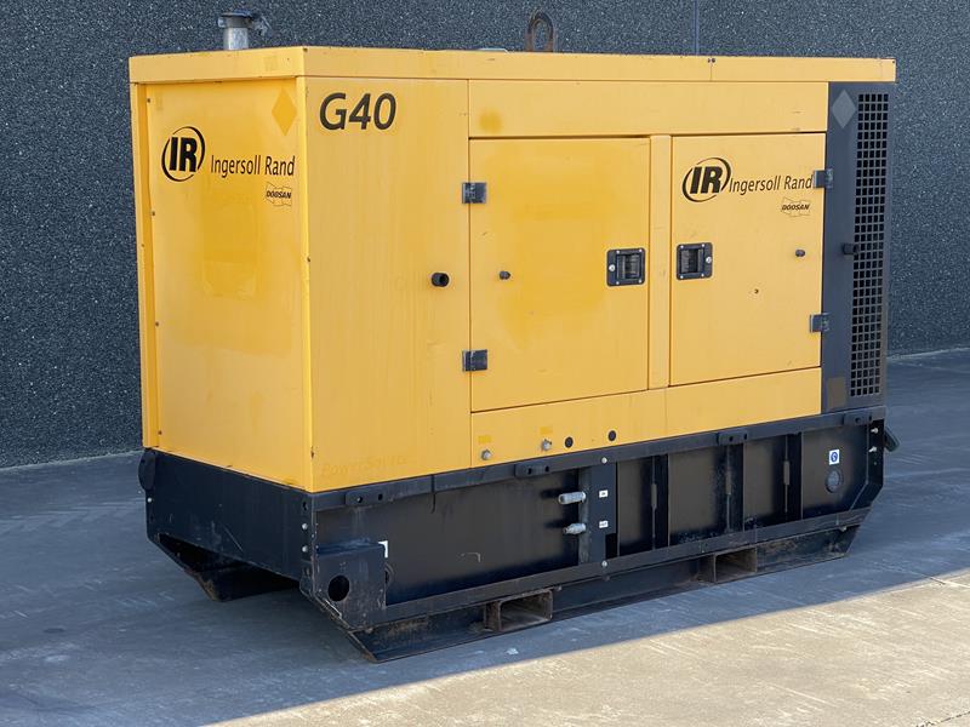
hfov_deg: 30.3
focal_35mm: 64
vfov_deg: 22.9
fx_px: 1793
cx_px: 485
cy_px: 364
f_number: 2.2
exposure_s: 1/129
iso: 20
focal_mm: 7.5
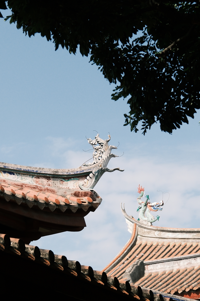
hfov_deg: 19.5
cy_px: 150
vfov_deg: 28.8
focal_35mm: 70
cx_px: 100
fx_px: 583
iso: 200
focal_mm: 46.6
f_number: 4
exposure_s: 1/1600
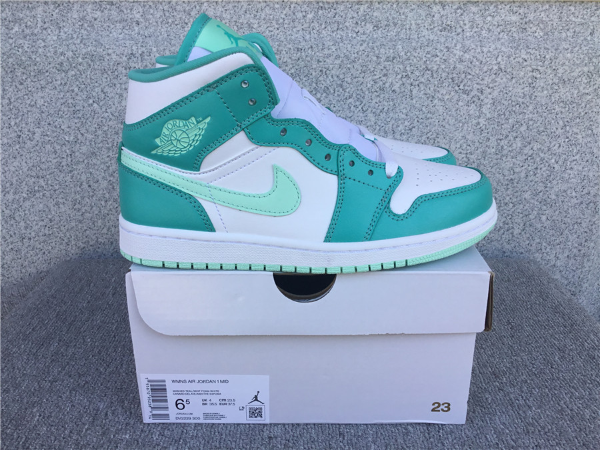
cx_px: 300
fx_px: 537
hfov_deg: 58.4
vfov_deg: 45.4
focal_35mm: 31
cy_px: 225
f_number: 2.4
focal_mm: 3.3
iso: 25
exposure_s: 1/272
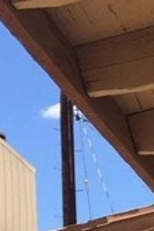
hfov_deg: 6.9
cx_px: 465
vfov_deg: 10.0
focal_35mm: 180
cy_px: 556
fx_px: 1155
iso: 32
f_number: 2.2
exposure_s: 1/1276
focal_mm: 4.15
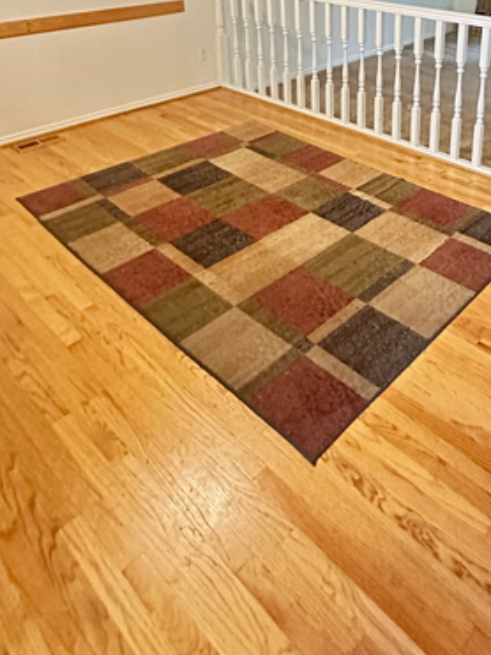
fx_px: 549
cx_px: 380
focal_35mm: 29
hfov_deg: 46.1
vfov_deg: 54.1
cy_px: 71
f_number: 2.2
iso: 2500
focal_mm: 2.22
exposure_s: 1/30
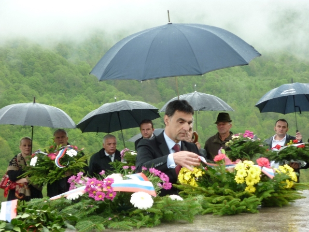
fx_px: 723
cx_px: 154
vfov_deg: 18.2
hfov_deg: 24.1
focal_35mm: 81
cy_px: 116
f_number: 4.2
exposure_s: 1/60
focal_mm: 13.3
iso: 160
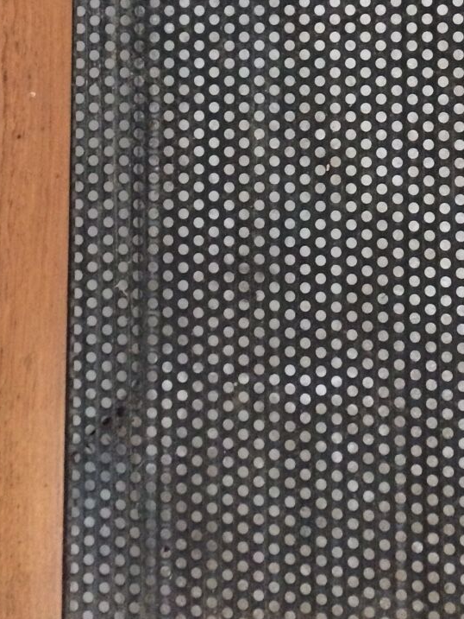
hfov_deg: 22.1
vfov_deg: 26.9
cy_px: -70
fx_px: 1179
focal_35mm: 66
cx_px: 336
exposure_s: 1/25
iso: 250
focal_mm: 4.15
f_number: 2.2
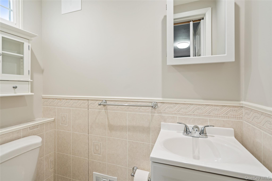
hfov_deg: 93.3
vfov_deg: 70.4
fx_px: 128
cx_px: 136
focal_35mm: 17
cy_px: 90
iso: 400
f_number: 5.6
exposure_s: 1/10
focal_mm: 17
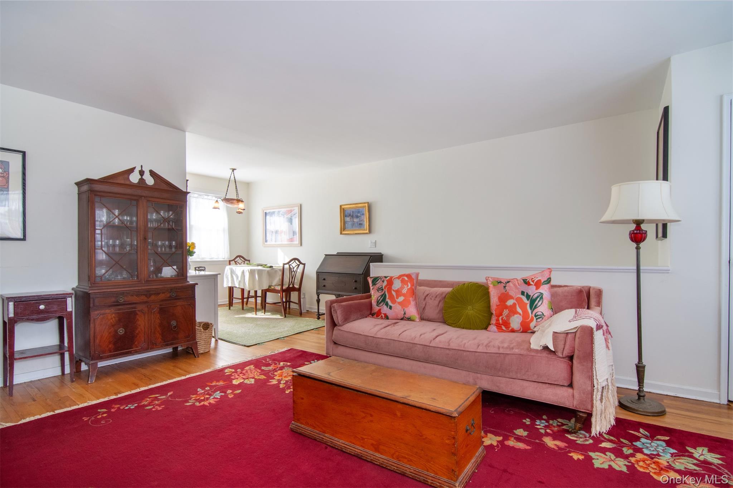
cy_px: 244
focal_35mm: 16
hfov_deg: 95.0
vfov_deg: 72.0
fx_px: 336
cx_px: 366
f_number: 11
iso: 640
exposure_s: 1/30
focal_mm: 11
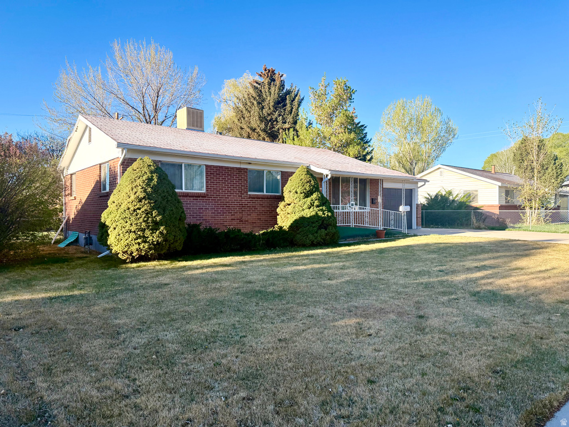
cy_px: 214
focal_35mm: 24
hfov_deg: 71.6
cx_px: 284
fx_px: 394
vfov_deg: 56.8
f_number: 1.78
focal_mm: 6.76
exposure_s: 1/2232
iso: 100
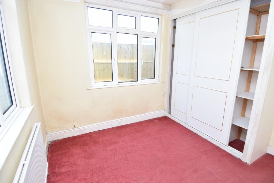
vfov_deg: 67.5
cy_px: 92
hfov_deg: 90.0
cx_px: 137
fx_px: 137
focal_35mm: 18
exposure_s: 1/100
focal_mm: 12
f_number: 5
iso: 400
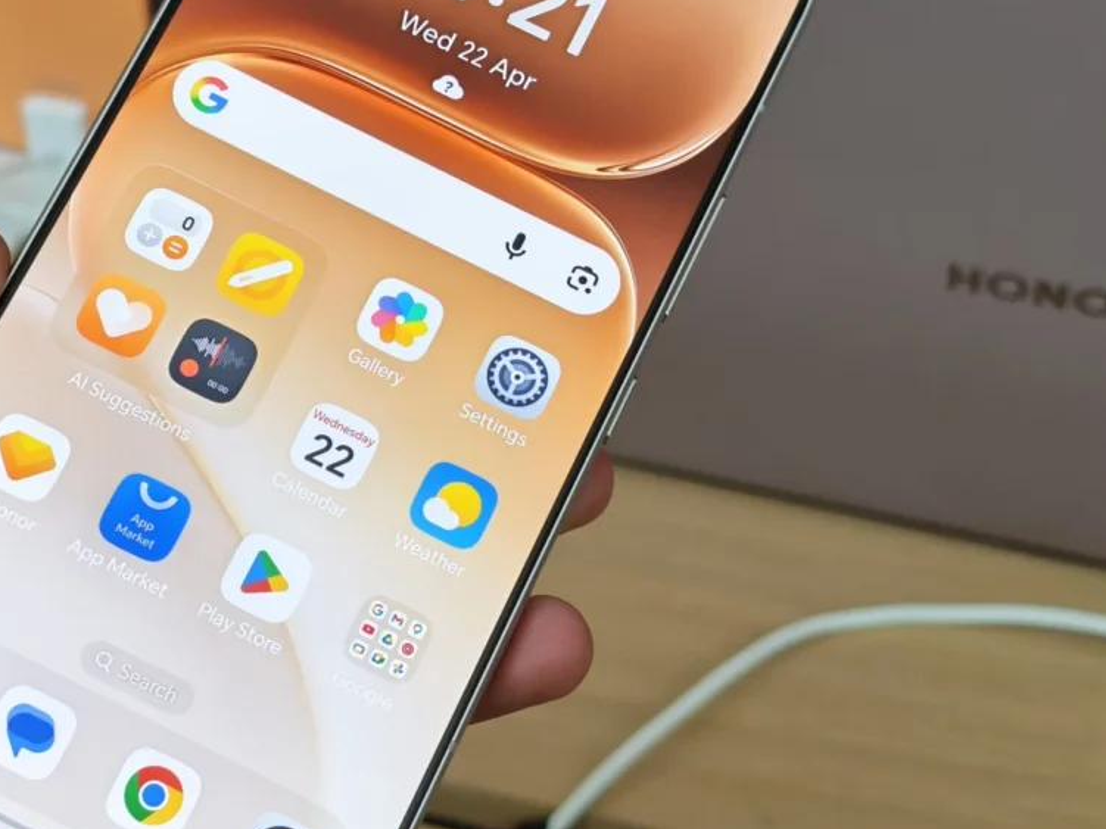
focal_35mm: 76
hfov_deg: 25.6
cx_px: 412
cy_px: 355
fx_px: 2428
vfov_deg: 19.4
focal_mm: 5.4
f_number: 1.6
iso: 50
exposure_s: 1/150
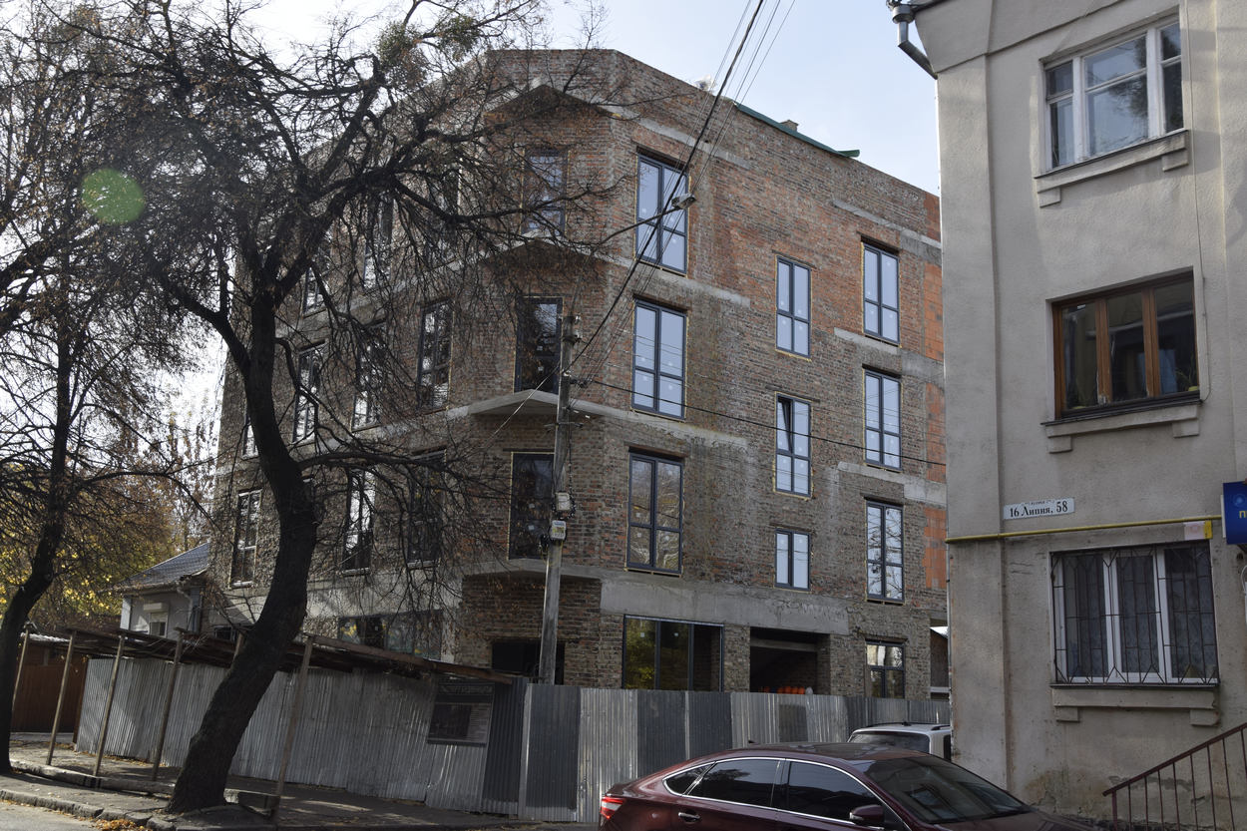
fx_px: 1351
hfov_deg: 49.6
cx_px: 624
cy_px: 416
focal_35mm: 39
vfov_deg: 34.2
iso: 220
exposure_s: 1/250
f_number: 8
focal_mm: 26
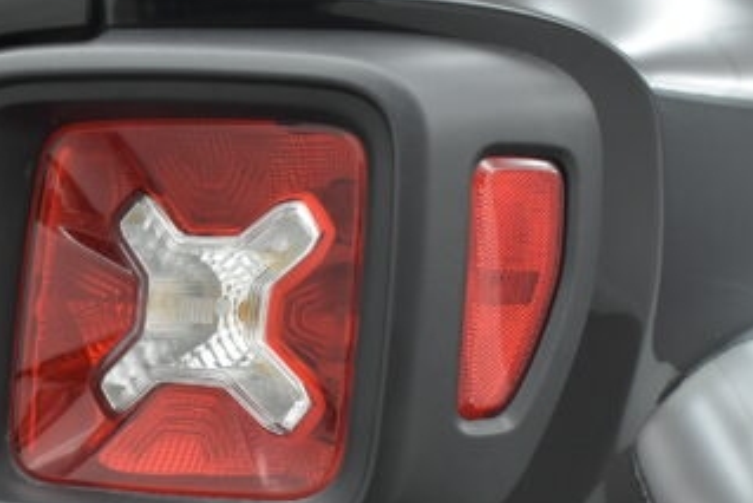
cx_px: 61
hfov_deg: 21.2
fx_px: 1967
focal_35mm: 94
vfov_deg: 14.4
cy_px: 455
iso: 1600
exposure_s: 1/125
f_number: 4
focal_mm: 26
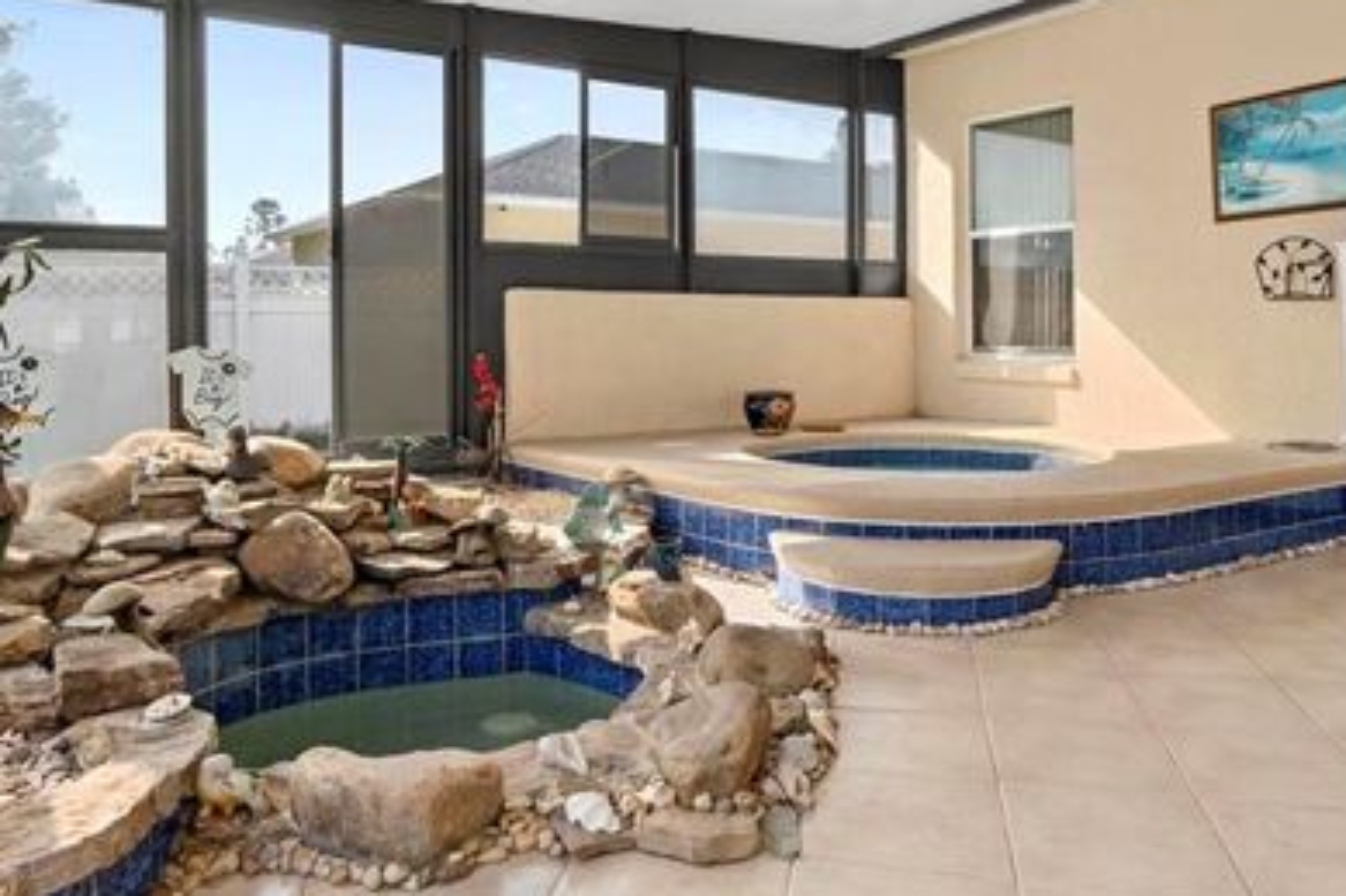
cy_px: 330
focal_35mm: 29
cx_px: 721
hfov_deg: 63.6
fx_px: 1084
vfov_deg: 44.5
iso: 800
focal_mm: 16
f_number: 8
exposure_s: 1/80
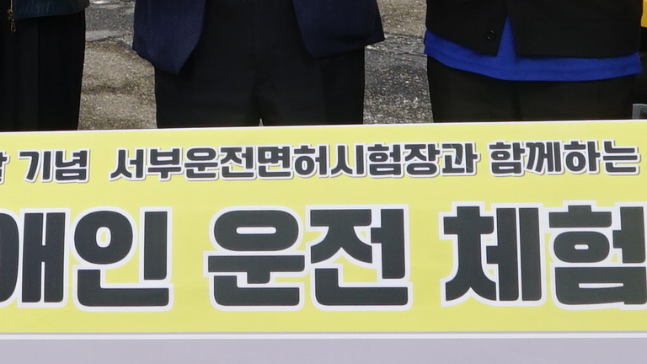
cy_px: -238
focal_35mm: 145
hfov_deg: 14.7
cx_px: 148
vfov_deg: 8.1
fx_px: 2488
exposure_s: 1/100
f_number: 10
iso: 100
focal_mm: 27
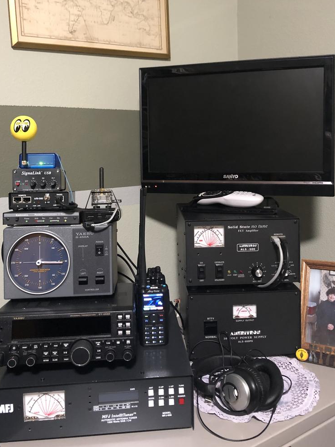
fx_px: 439
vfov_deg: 53.6
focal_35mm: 34
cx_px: 169
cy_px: 180
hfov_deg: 41.8
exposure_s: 1/4
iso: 100
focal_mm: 3.99
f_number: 1.8
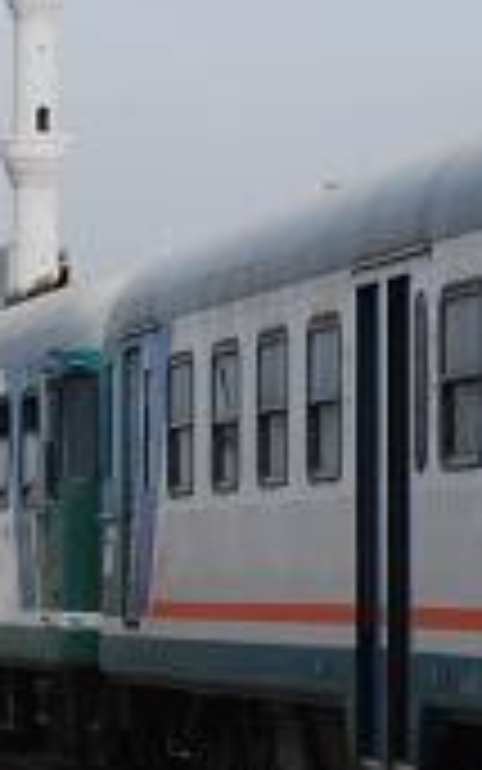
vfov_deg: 7.5
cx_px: 187
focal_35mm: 278
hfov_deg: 4.7
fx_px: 5838
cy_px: 277
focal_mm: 40
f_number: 7.1
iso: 100
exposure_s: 1/200
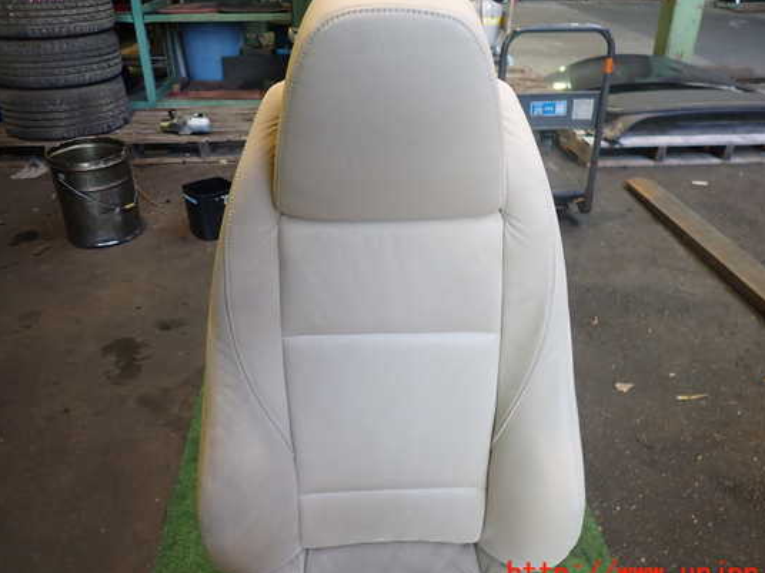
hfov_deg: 63.4
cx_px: 401
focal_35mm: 28
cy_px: 272
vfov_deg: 49.7
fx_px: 619
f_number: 2
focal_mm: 4.5
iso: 200
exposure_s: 1/40
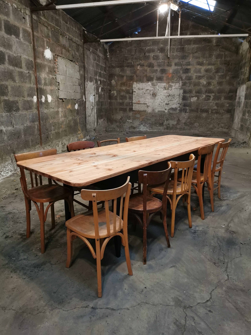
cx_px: 126
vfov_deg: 65.3
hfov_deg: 51.4
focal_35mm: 27
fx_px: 261
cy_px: 168
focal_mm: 5.58
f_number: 1.8
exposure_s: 1/25
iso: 800
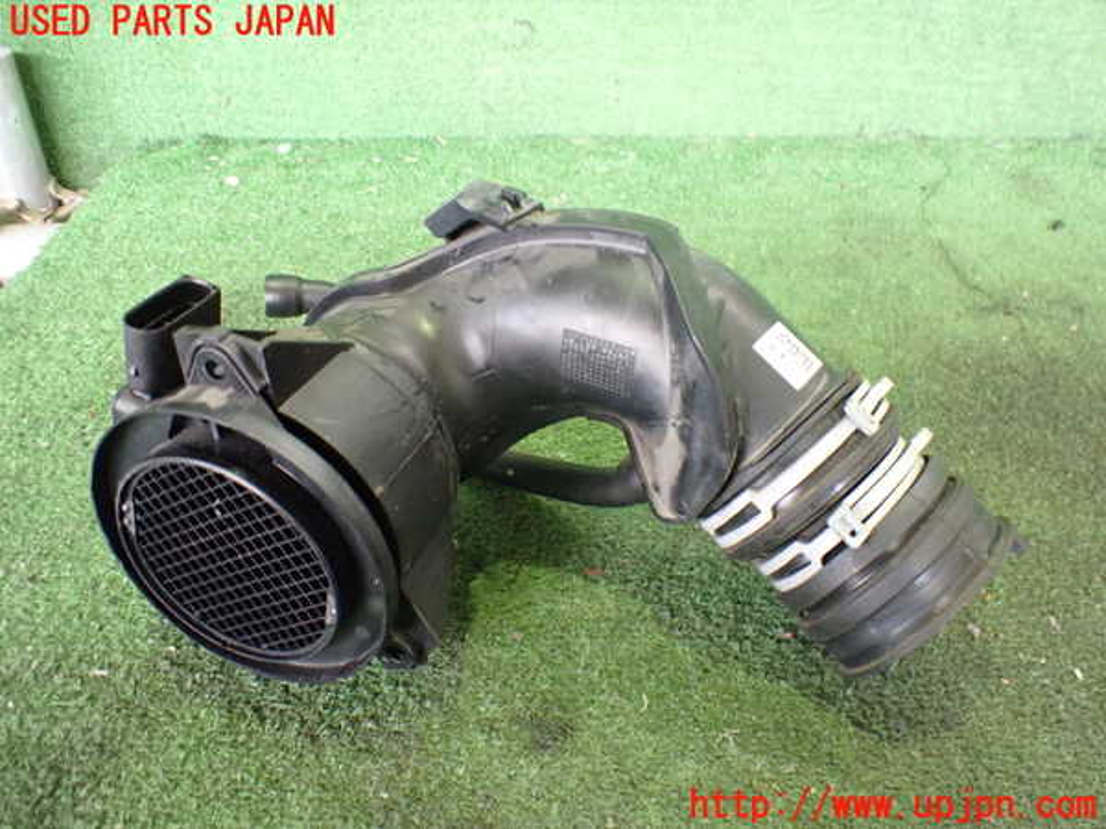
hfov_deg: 60.0
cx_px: 553
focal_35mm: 30
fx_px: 959
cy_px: 414
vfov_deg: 46.8
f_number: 2.3
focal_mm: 5.4
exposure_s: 1/30
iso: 800
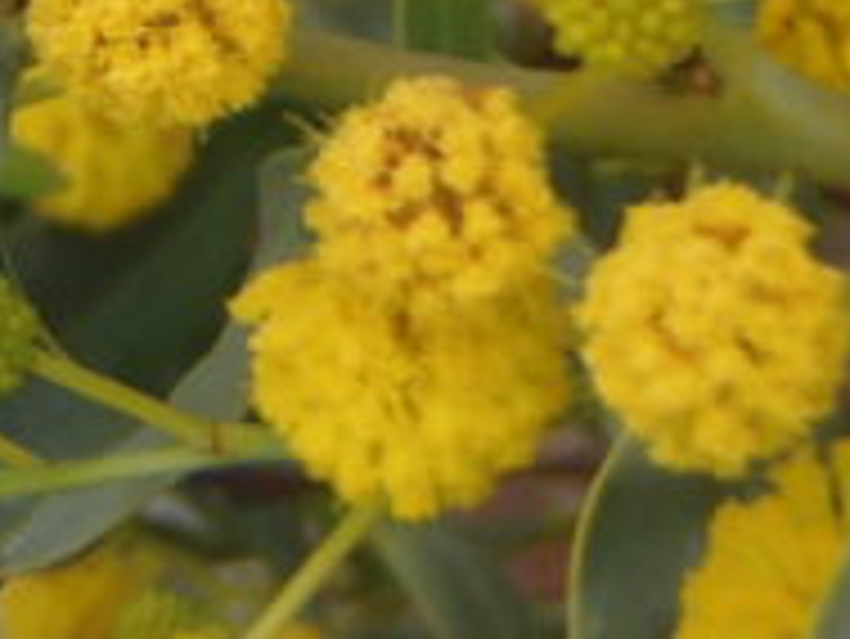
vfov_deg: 3.1
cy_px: -549
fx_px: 11573
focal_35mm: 471
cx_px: -904
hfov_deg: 4.2
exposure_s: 1/60
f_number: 4.3
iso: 64
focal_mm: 16.2
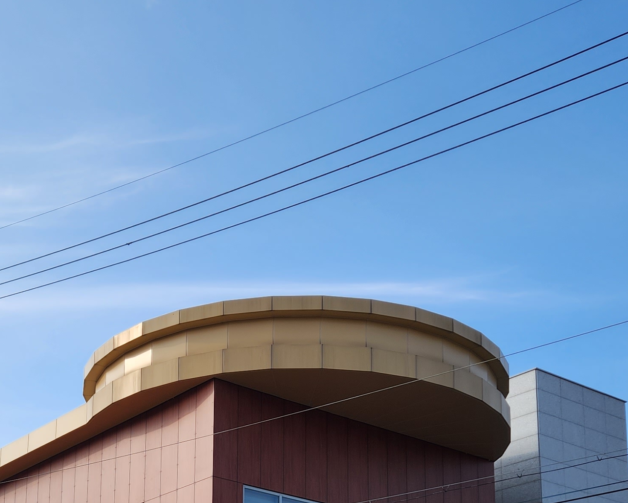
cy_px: 590
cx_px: 237
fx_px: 1134
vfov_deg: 23.1
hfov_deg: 30.8
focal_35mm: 61
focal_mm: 5.4
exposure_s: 1/1290
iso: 20
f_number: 1.8
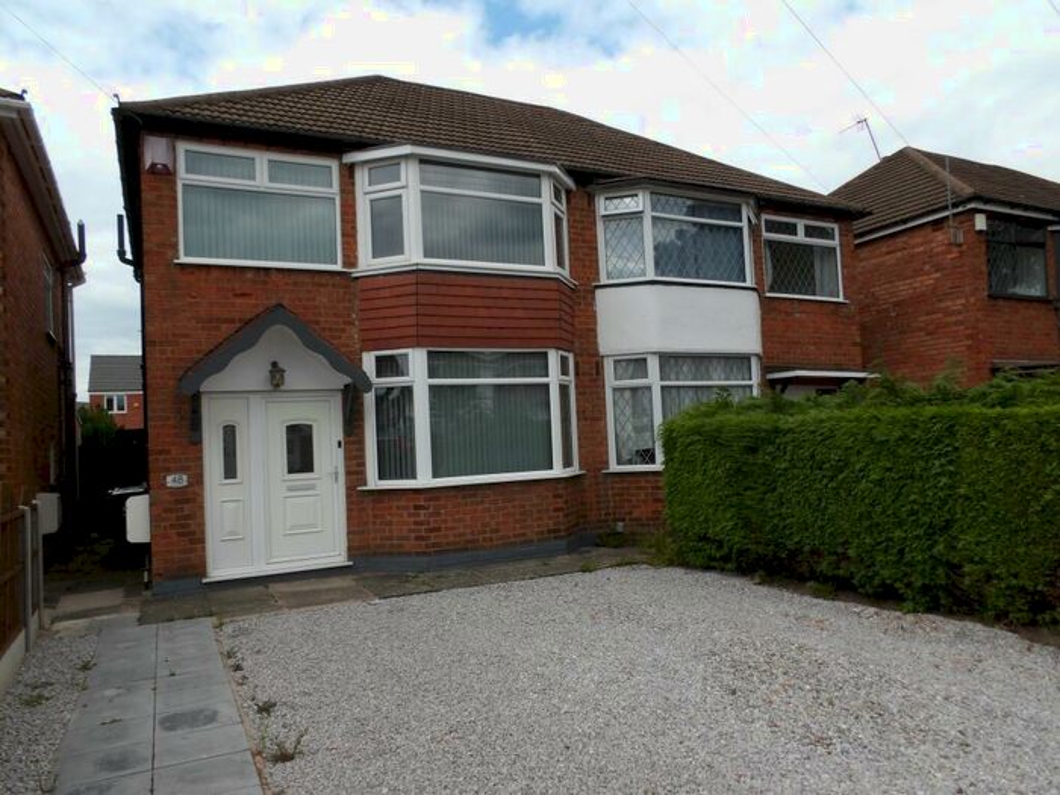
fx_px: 735
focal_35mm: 24
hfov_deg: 71.6
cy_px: 398
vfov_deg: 56.8
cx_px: 530
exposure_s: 1/464
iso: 100
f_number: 4.1
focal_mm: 4.3
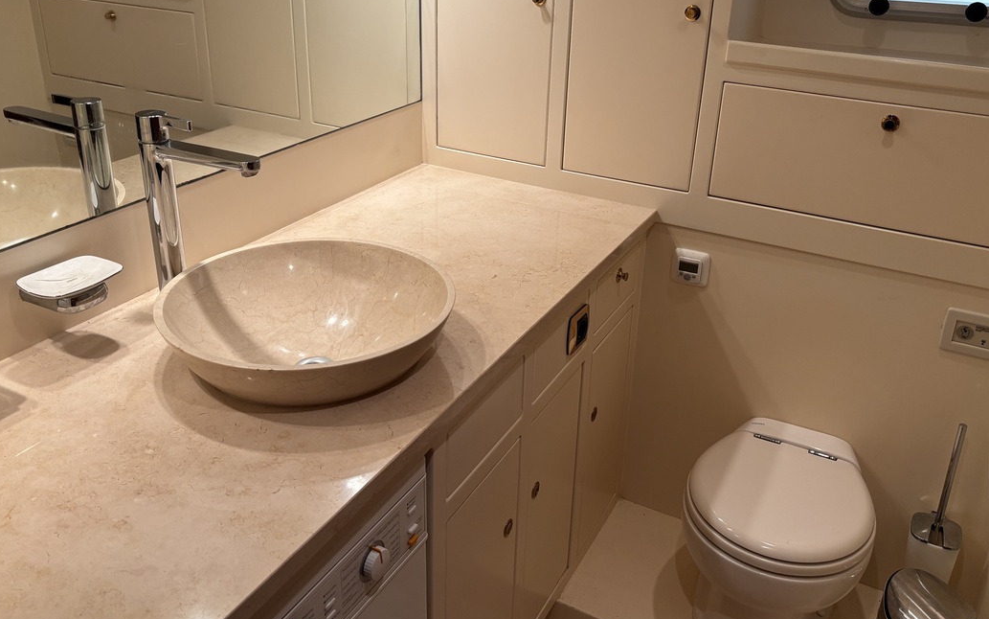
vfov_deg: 39.3
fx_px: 863
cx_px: 493
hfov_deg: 59.6
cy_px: 243
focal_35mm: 32
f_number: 1.6
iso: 100
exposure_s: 1/100
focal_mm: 5.96
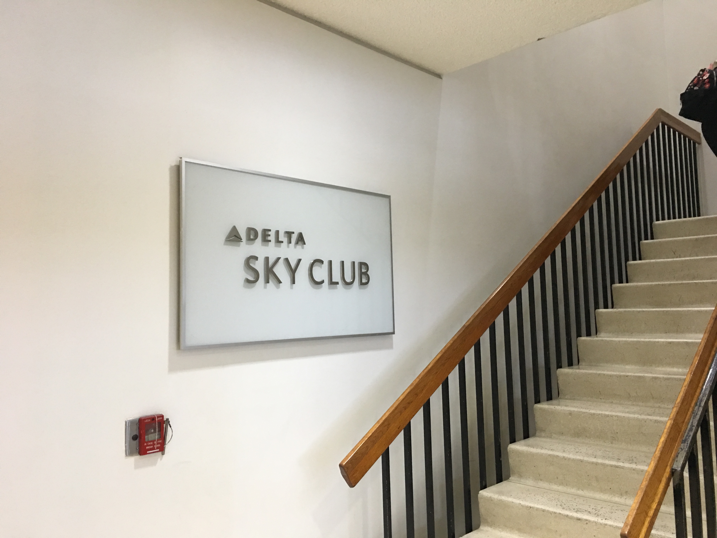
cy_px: 269
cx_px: 358
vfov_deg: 48.2
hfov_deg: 61.7
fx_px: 601
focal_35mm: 29
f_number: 2.2
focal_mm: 4.15
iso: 100
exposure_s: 1/15
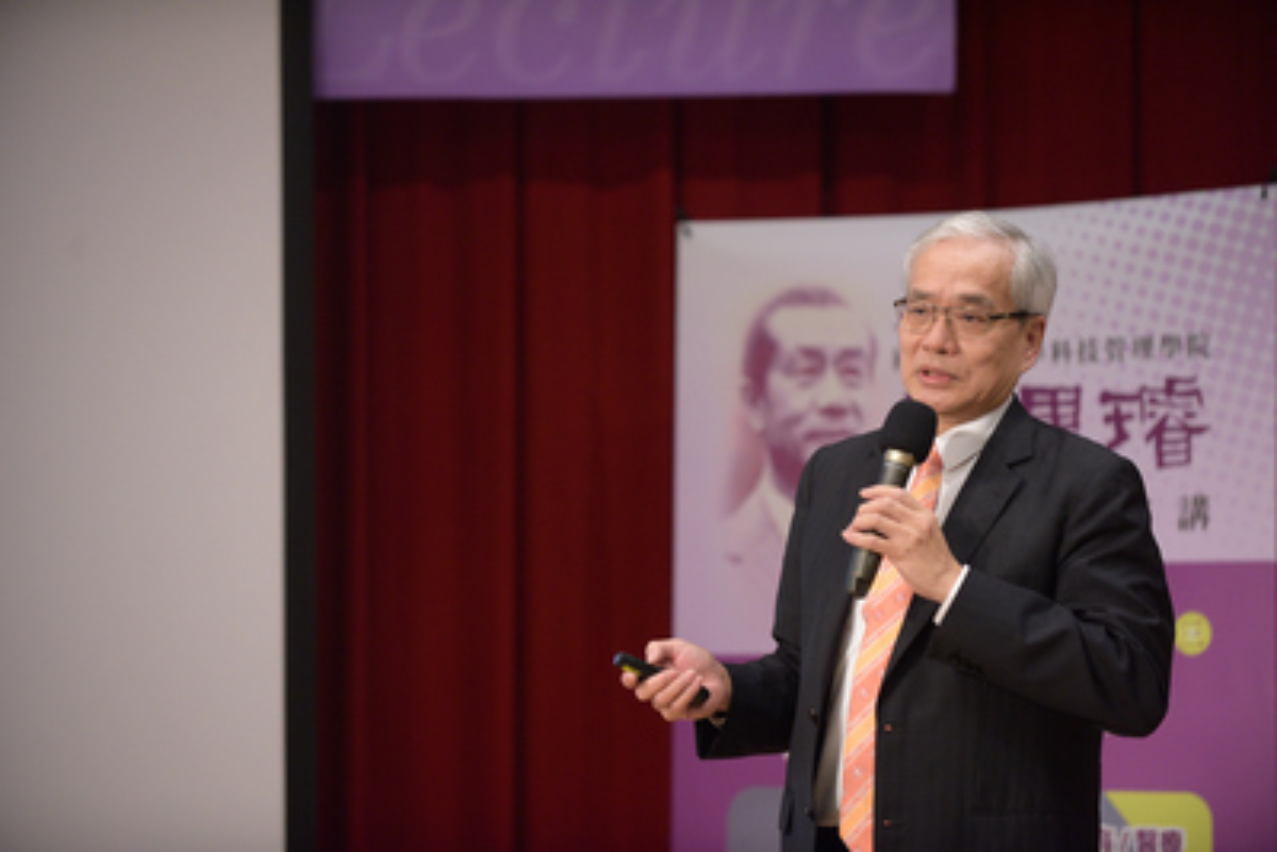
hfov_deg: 15.2
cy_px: 426
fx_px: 4790
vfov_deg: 10.2
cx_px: 638
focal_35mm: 135
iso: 2000
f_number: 2.8
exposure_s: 1/125
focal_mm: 135
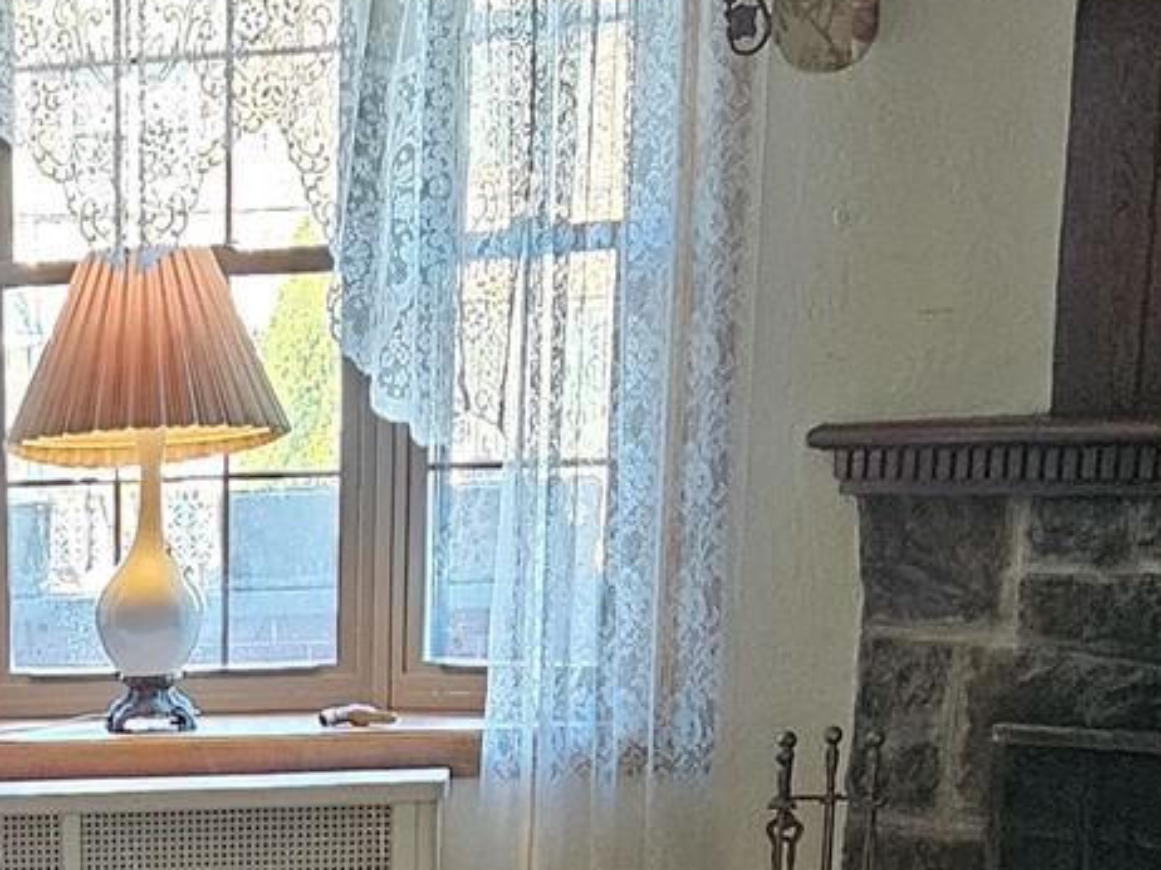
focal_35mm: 102
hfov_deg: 18.3
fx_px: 3419
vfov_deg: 13.3
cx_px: -214
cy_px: 1451
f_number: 1.8
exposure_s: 1/120
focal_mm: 5.4
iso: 800
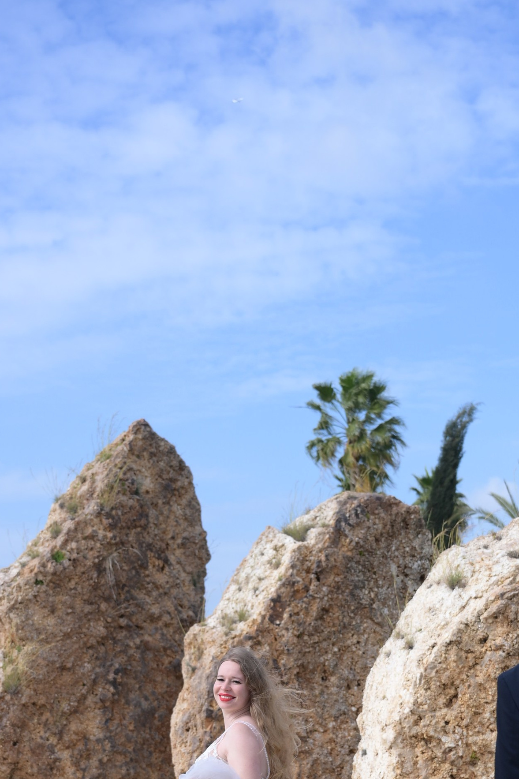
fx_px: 1386
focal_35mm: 64
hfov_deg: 21.2
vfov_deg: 30.5
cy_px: 641
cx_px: 315
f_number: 3.5
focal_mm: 29.5
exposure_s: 1/1600
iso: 125
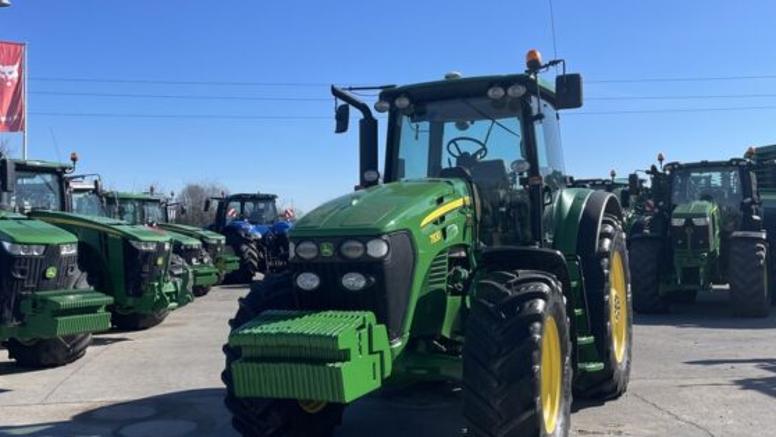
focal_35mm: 39
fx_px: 803
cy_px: 216
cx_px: 364
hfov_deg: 51.6
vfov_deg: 30.4
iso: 32
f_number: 1.6
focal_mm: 4.2
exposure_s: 1/3610
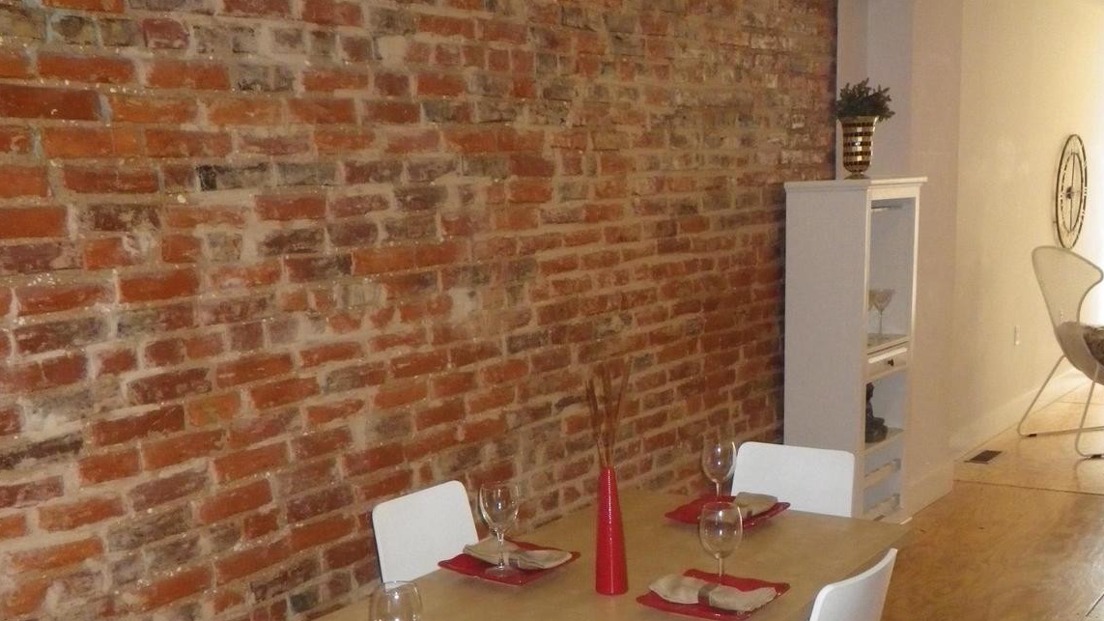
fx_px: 1200
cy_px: 495
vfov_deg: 28.4
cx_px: 551
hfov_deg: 49.4
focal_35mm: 41
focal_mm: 5
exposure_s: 1/50
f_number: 3.5
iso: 400
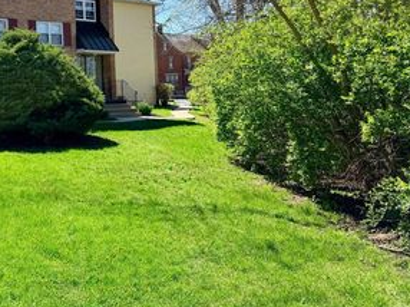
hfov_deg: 42.4
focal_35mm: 42
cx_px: 72
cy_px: 49
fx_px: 497
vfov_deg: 33.1
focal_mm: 6.76
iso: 80
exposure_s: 1/3145
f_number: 1.78
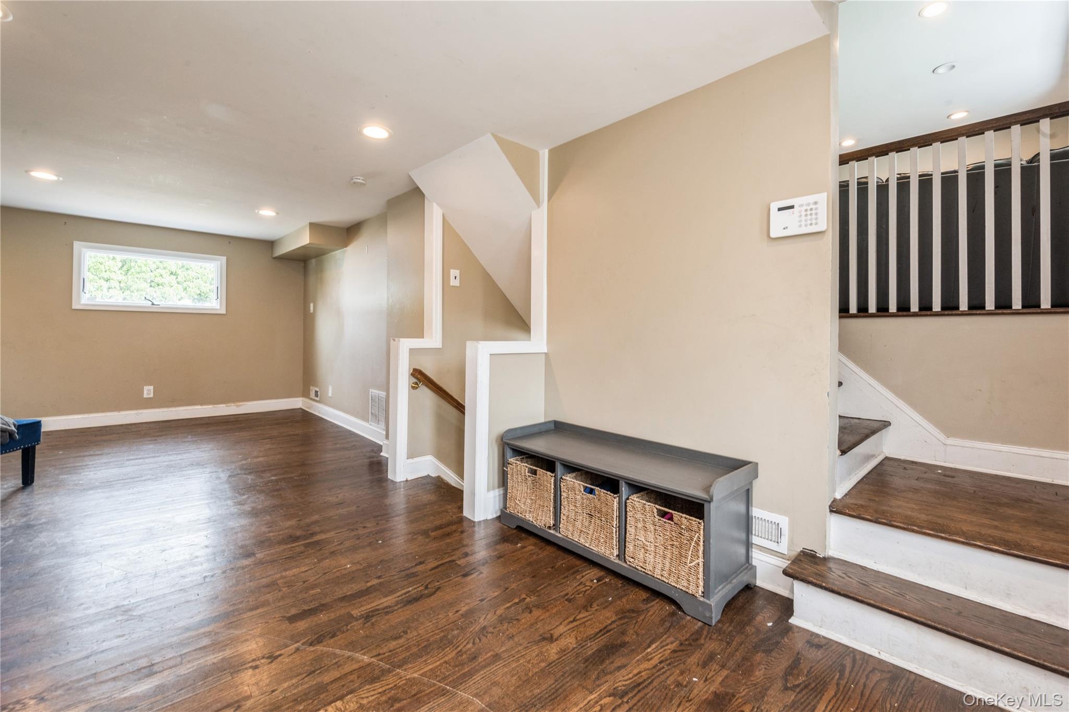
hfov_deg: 104.3
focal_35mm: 14
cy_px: 356
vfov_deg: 81.2
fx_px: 416
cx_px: 534
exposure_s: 1/8
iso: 400
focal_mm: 14
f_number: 11
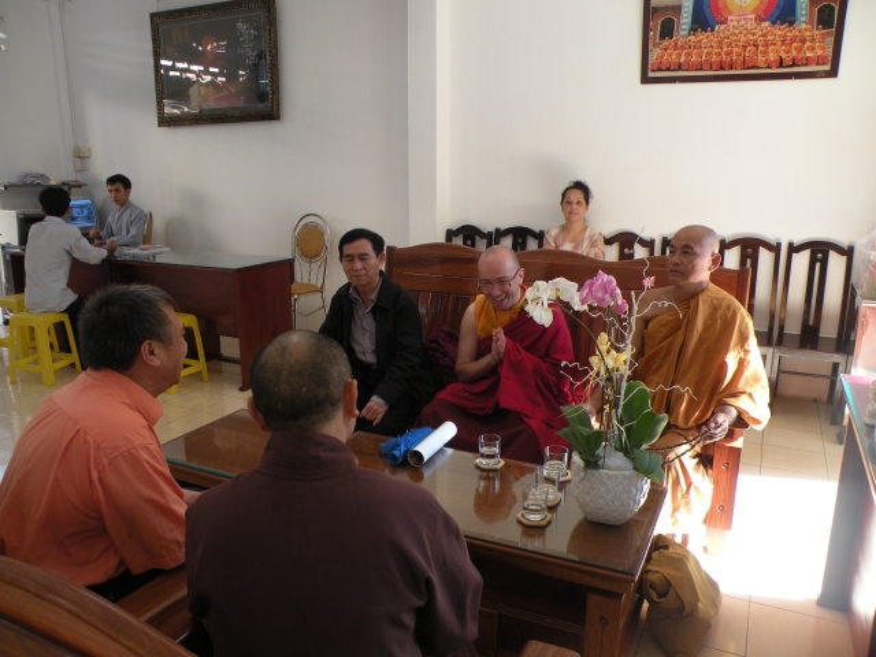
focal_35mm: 27
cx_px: 438
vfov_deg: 51.4
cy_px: 328
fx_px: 683
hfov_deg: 65.3
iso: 81
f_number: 2.8
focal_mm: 4.7
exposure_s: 1/59.6
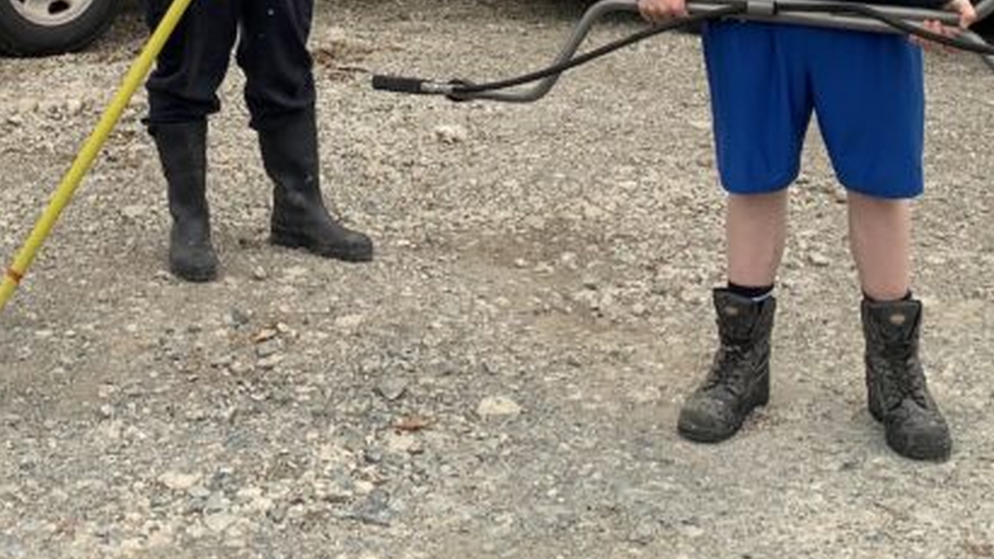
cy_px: -85
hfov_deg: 29.9
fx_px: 1818
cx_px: 198
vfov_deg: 16.8
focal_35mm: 69
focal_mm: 4.25
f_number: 1.8
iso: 25
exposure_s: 1/279
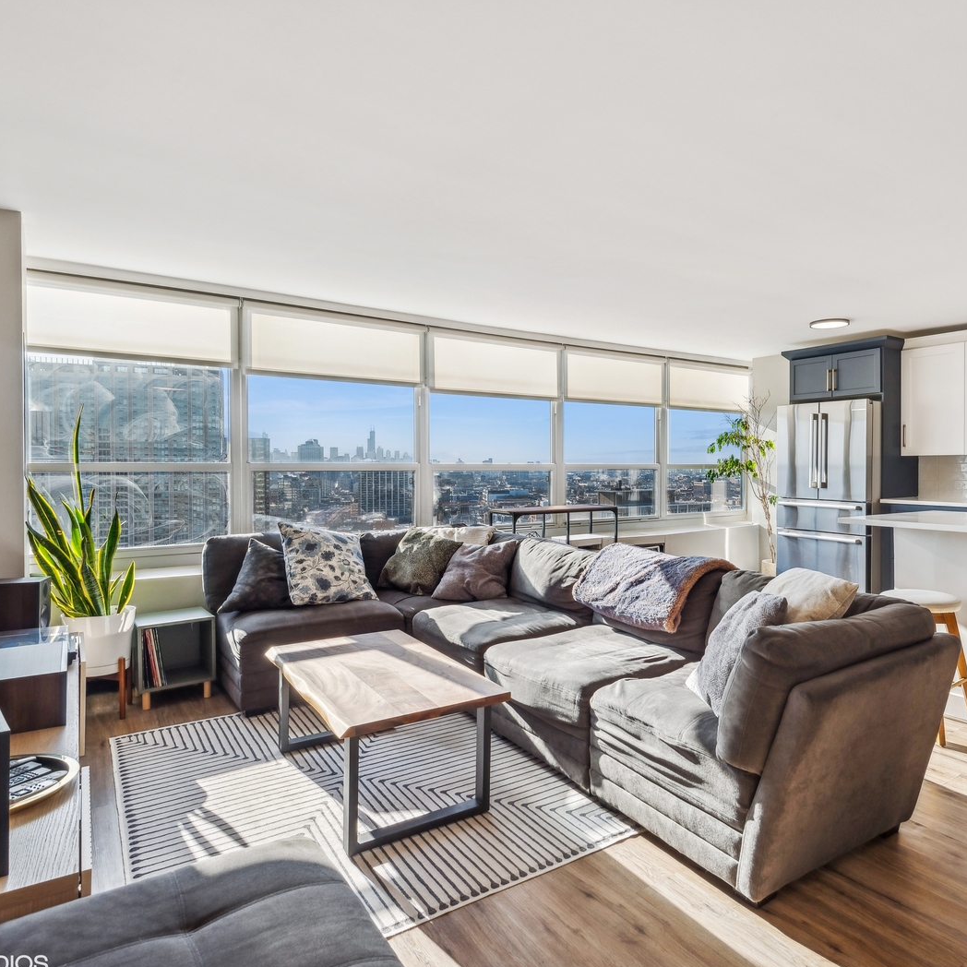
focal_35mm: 21
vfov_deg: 72.1
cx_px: 609
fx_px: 664
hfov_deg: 70.9
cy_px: 480
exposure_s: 1/160
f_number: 8
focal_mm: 16
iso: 320
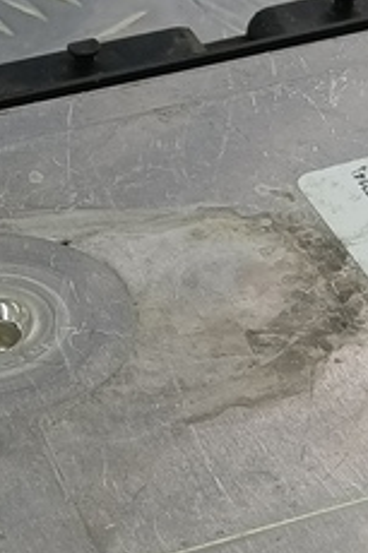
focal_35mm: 125
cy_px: 435
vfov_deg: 16.3
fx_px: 1919
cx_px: 253
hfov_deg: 10.9
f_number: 1.6
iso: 122
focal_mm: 4.11
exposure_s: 1/100
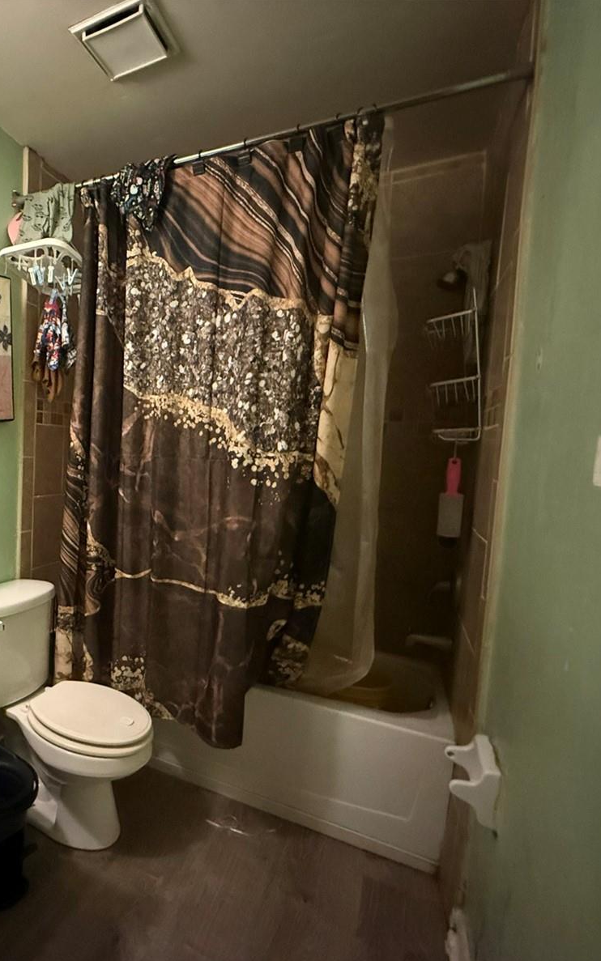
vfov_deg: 85.1
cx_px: 68
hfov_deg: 52.9
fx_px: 524
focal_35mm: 20
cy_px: 483
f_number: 2.2
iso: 1600
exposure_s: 1/30
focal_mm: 2.22
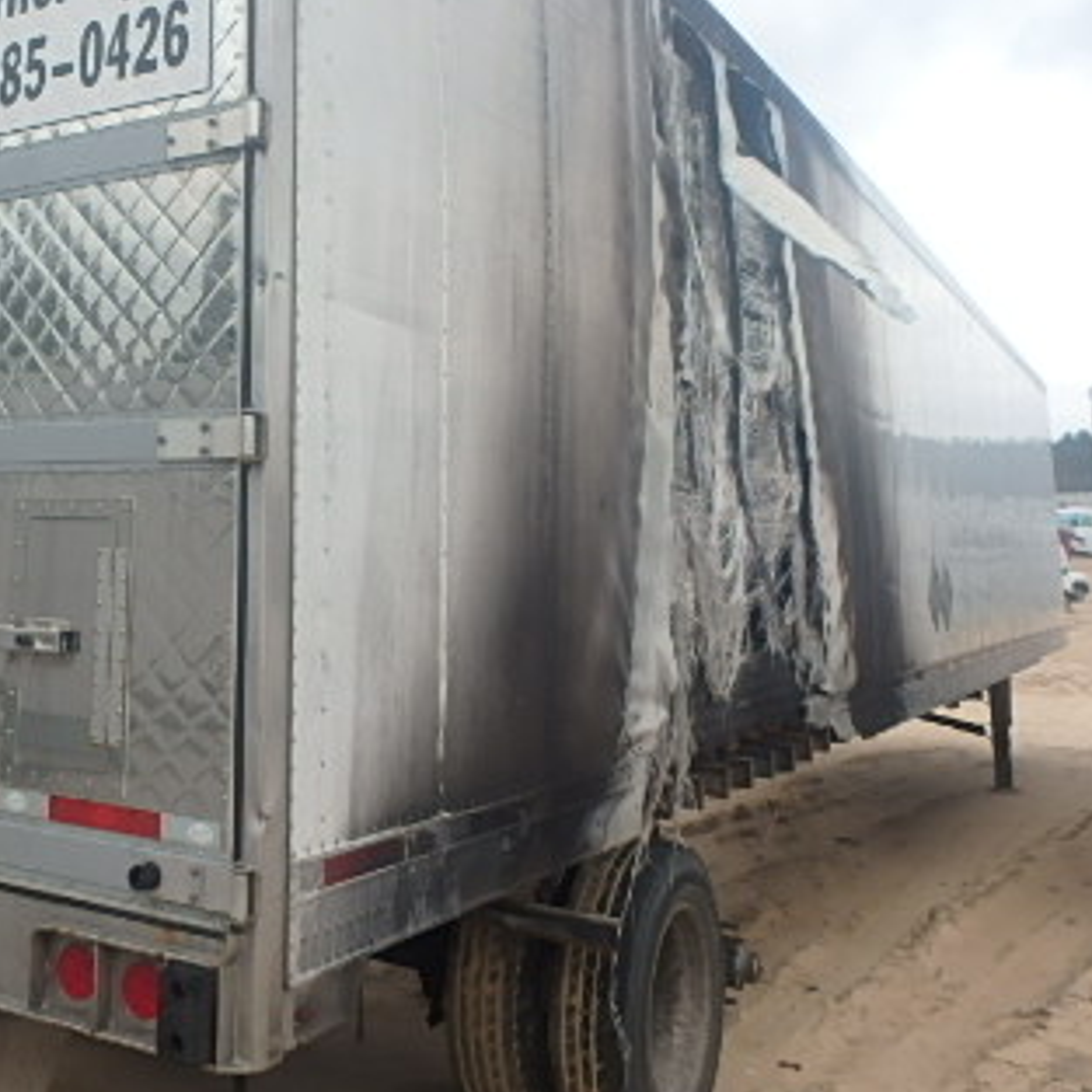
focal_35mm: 38
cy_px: 297
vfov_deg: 42.7
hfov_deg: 41.1
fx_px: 1356
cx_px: 154
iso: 125
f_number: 3.5
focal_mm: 3.7
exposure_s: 1/400
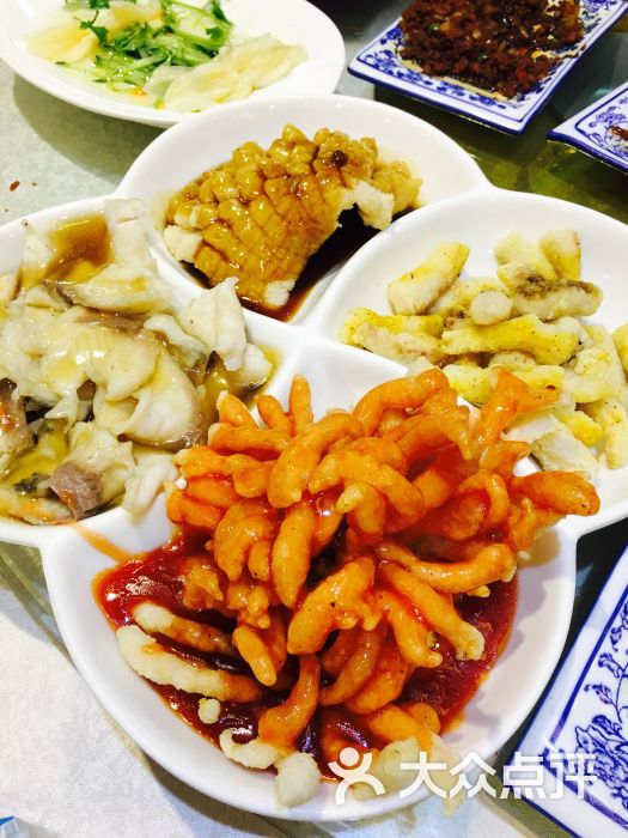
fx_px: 701
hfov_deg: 48.2
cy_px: 419
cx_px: 314
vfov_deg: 61.7
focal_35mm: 29
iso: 32
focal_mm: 4.15
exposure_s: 1/17
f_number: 2.2
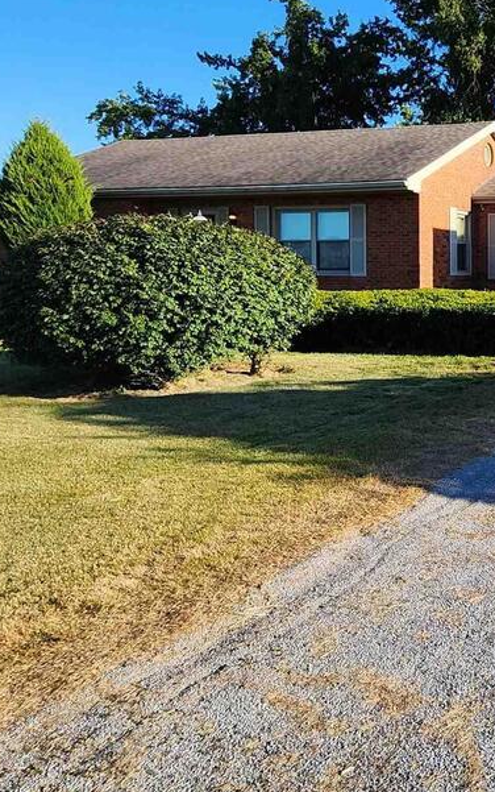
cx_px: 569
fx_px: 712
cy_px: 304
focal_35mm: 33
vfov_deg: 57.5
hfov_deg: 32.7
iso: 50
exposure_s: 1/1114
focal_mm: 2.2
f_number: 2.2
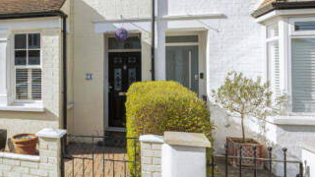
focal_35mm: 30
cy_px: 25
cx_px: 36
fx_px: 251
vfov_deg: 36.9
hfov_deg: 56.3
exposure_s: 1/250
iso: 200
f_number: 8
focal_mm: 14
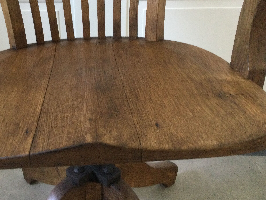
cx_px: 89
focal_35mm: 42
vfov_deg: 34.1
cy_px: 71
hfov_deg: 44.2
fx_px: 323
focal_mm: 3.3
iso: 200
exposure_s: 1/33
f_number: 2.4
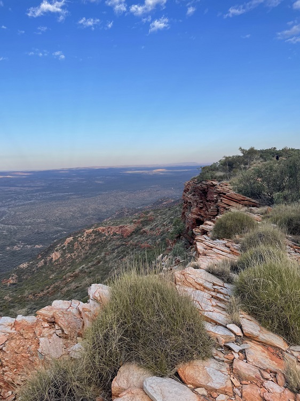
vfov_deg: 67.3
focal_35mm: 26
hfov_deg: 53.0
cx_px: 150
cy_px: 200
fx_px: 301
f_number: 1.6
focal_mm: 4.2
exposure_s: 1/1531
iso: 32
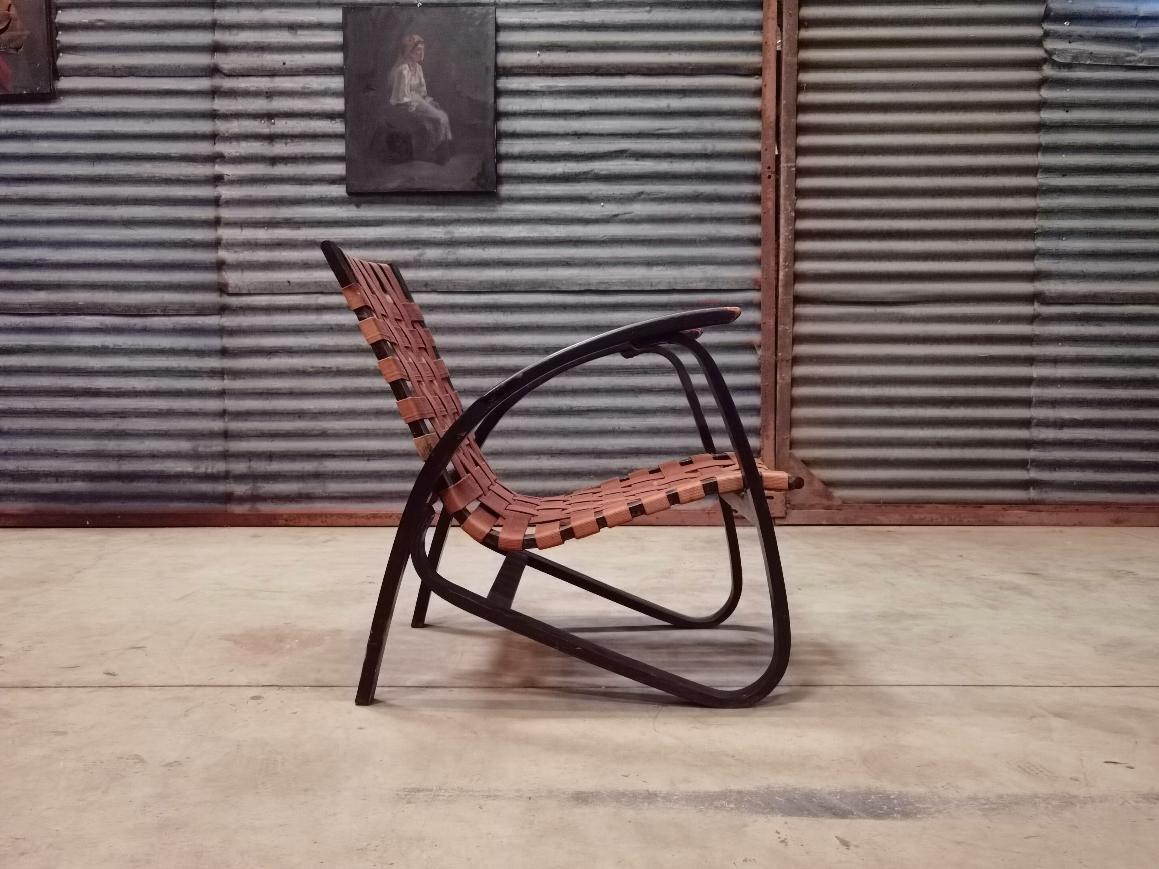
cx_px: 580
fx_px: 971
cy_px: 434
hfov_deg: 61.7
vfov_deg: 48.2
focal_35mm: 29
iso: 1000
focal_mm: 6.71
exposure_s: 1/40
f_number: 1.9
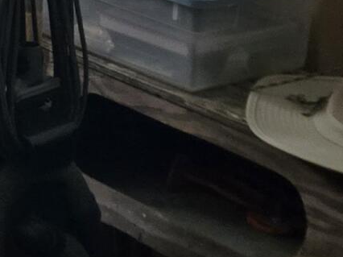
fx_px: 1604
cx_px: -391
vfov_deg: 8.8
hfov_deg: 10.9
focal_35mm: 162
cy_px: -197
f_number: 1.8
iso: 800
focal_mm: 5.4
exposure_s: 1/60
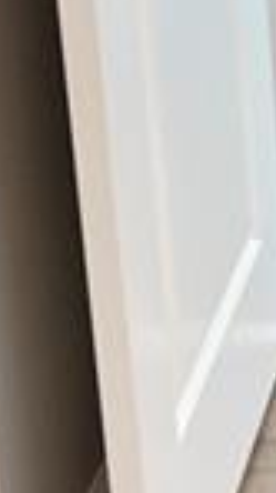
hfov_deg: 7.5
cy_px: -240
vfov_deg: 13.8
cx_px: 758
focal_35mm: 147
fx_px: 1917
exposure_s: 1/120
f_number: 1.5
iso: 125
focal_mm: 5.7
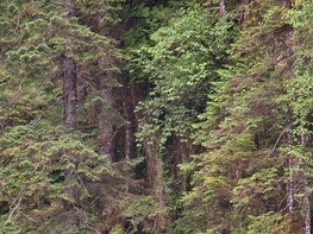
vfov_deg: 2.6
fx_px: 5070
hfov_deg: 3.5
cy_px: 418
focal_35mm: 561
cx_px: 129
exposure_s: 1/250
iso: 560
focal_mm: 120
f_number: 4
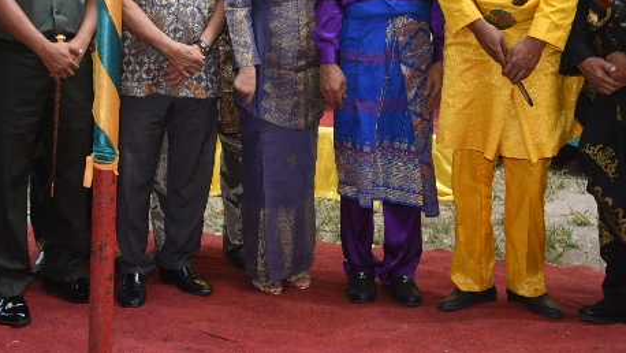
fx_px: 1046
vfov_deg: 18.5
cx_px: 283
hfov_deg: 33.3
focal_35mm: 63
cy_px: -14
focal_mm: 34
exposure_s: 1/100
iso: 125
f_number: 5
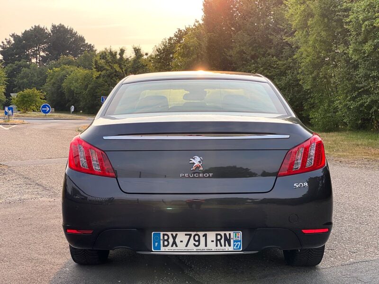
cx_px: 190
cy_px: 142
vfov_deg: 28.0
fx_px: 569
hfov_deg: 36.8
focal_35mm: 52
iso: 20
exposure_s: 1/421
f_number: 2
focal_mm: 6
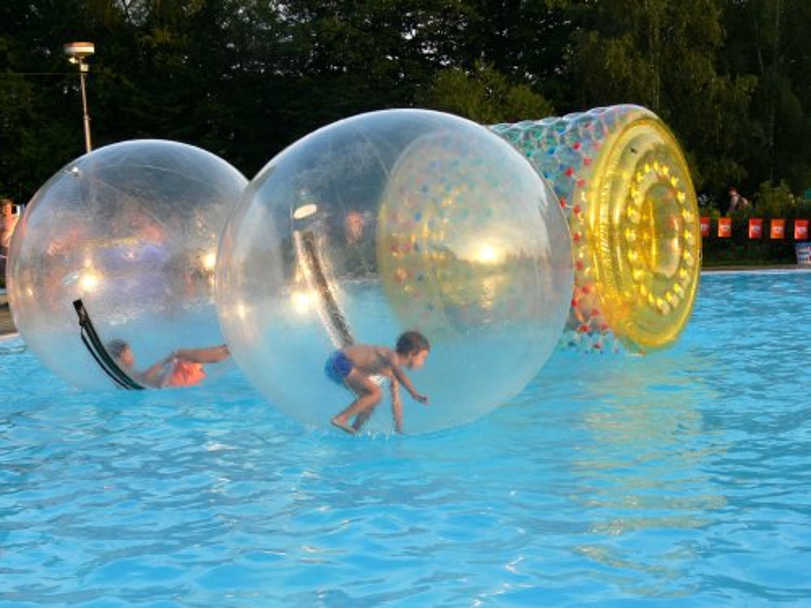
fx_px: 1218
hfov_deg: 36.8
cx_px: 406
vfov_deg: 28.0
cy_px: 304
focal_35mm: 52
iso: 80
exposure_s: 1/100
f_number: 5
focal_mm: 11.1
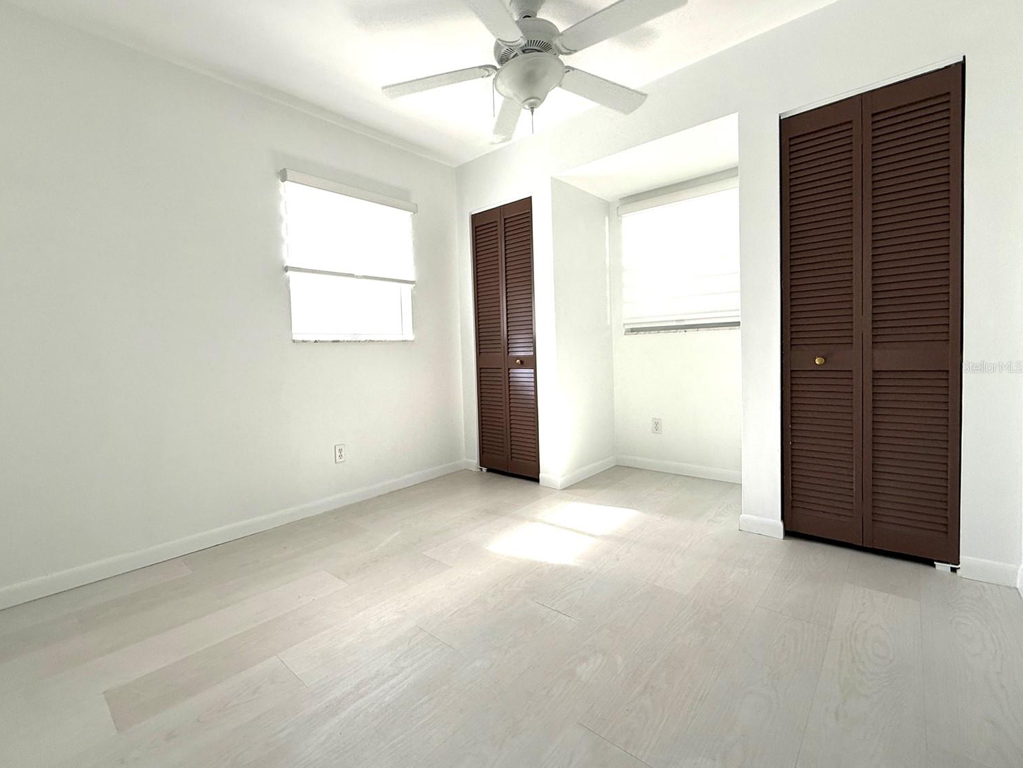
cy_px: 367
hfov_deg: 98.0
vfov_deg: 81.7
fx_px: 443
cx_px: 478
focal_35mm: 15
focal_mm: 2.22
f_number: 2.2
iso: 64
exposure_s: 1/206
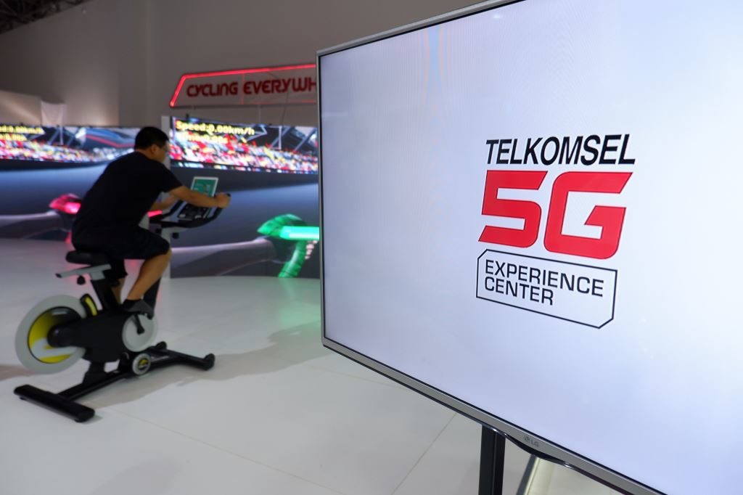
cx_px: 372
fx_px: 475
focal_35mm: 23
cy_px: 248
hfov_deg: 76.1
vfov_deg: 55.1
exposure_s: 1/45
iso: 500
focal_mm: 15.6
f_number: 3.5
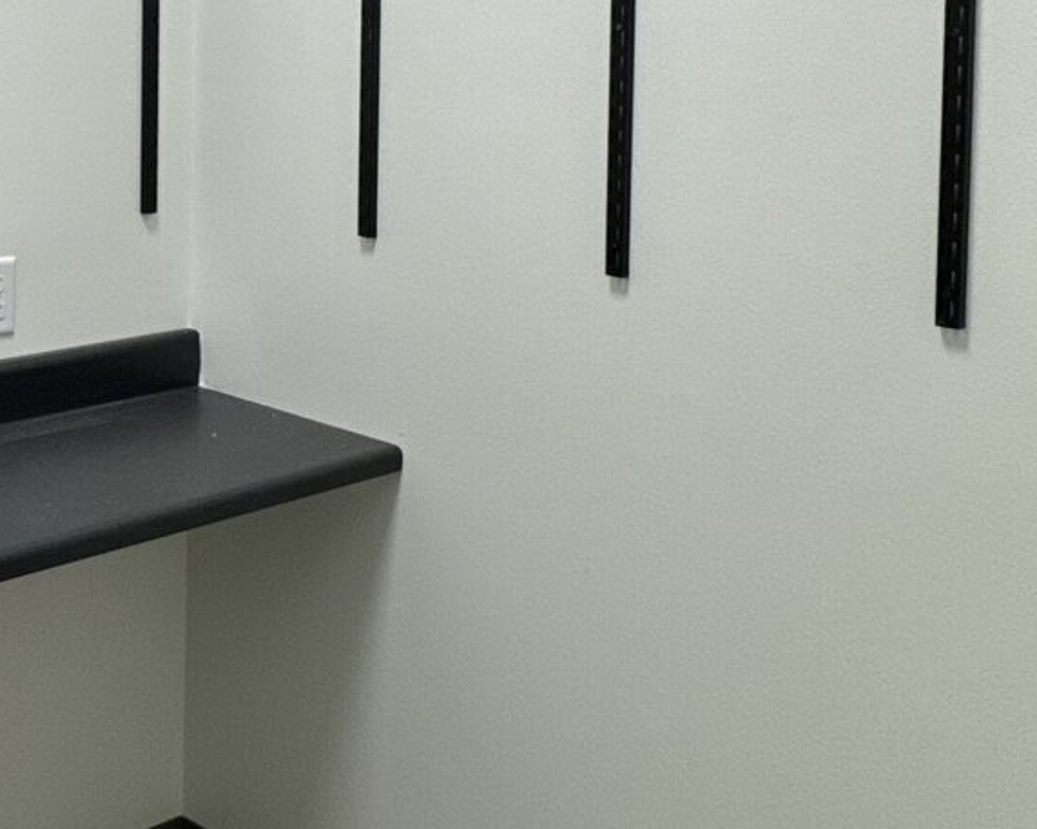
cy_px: 64
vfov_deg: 28.4
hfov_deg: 33.6
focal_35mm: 51
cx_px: 4
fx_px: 1564
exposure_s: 1/120
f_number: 2.2
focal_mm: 2.22
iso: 80
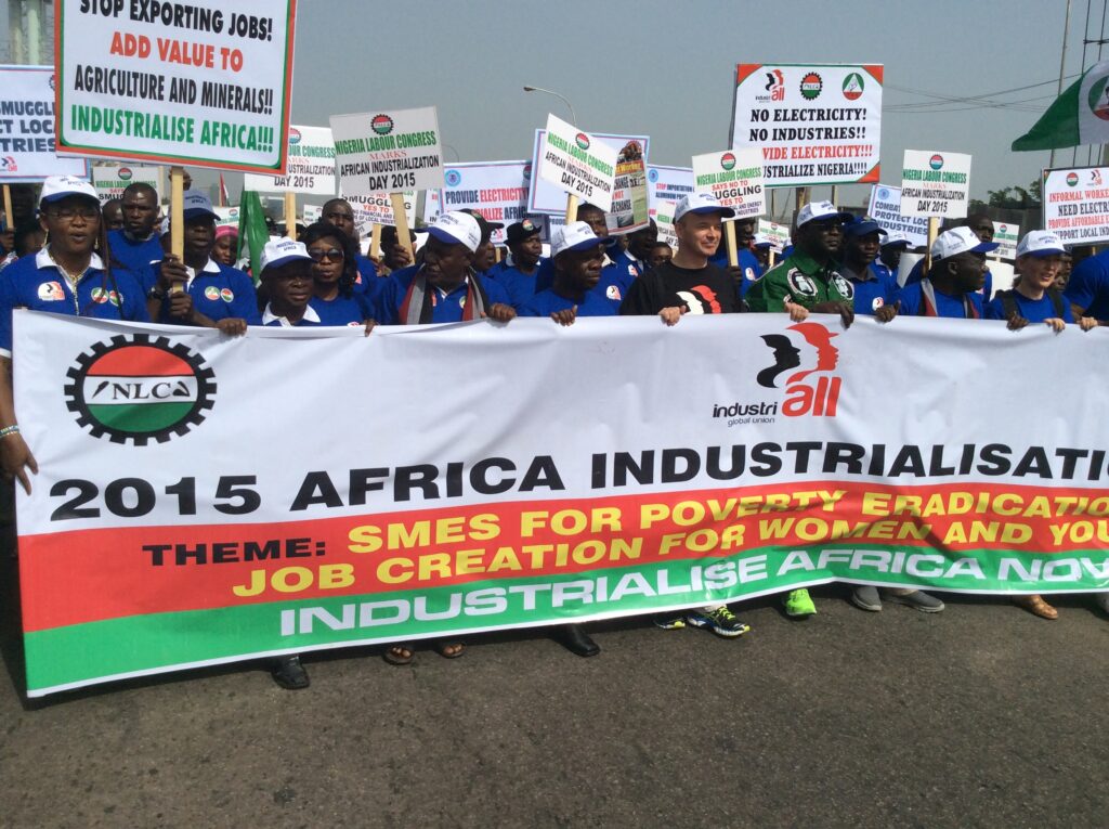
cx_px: 554
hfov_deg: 55.4
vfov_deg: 42.8
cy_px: 414
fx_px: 1056
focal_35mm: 33
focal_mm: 3.3
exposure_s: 1/3185
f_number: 2.4
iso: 32
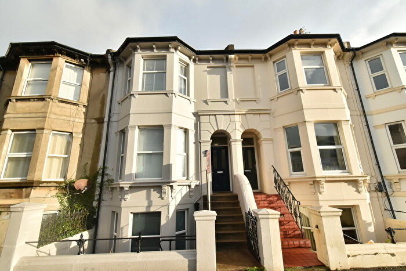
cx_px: 203
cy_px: 136
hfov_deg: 100.4
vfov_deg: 77.4
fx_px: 169
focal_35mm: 15
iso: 500
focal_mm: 10
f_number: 10
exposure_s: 1/400
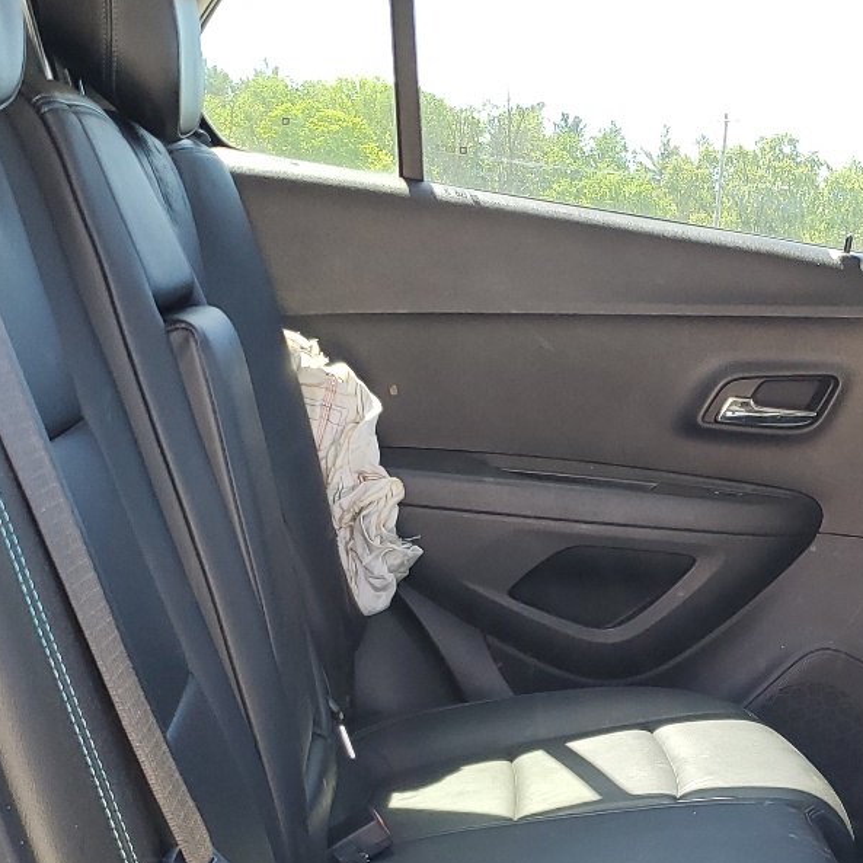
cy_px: 720
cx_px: 696
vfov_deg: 27.1
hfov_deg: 27.2
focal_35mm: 62
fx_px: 1749
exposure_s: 1/120
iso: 54
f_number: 1.5
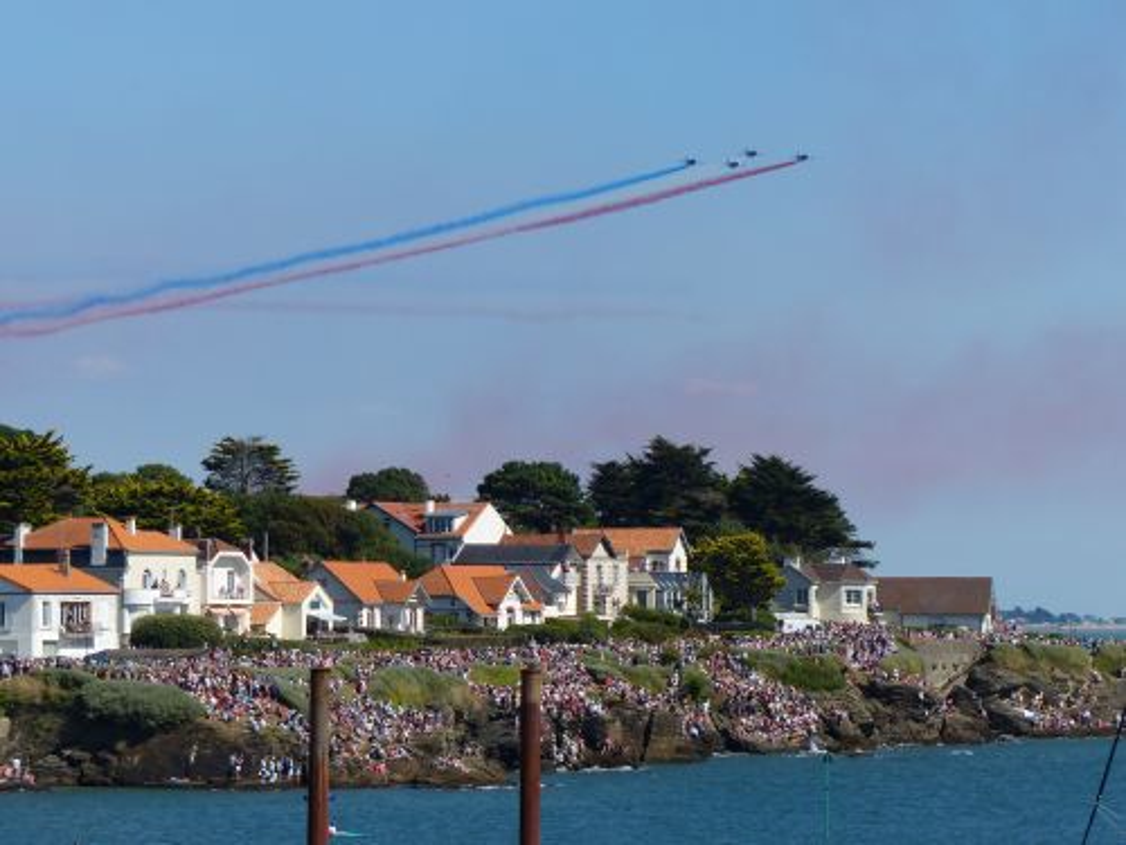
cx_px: 563
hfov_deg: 10.1
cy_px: 422
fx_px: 6343
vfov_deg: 7.6
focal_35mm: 195
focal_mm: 35.1
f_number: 4
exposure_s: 1/1600
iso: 100
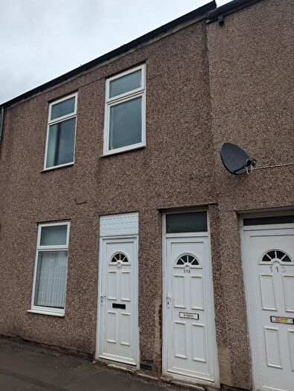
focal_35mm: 24
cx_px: 147
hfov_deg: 56.9
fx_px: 271
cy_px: 196
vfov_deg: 71.5
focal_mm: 6.81
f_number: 1.85
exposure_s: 1/1618
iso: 47
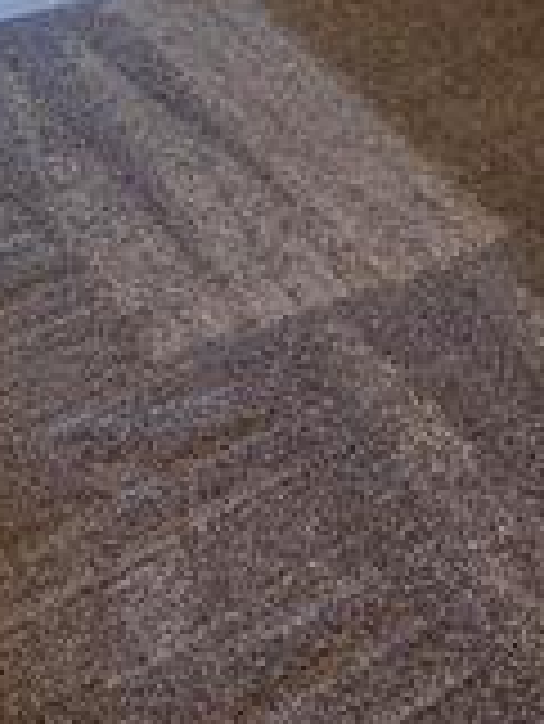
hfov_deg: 22.6
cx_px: -25
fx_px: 1297
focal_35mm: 62
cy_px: -621
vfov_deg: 20.5
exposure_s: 1/60
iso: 250
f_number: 2.2
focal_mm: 2.2
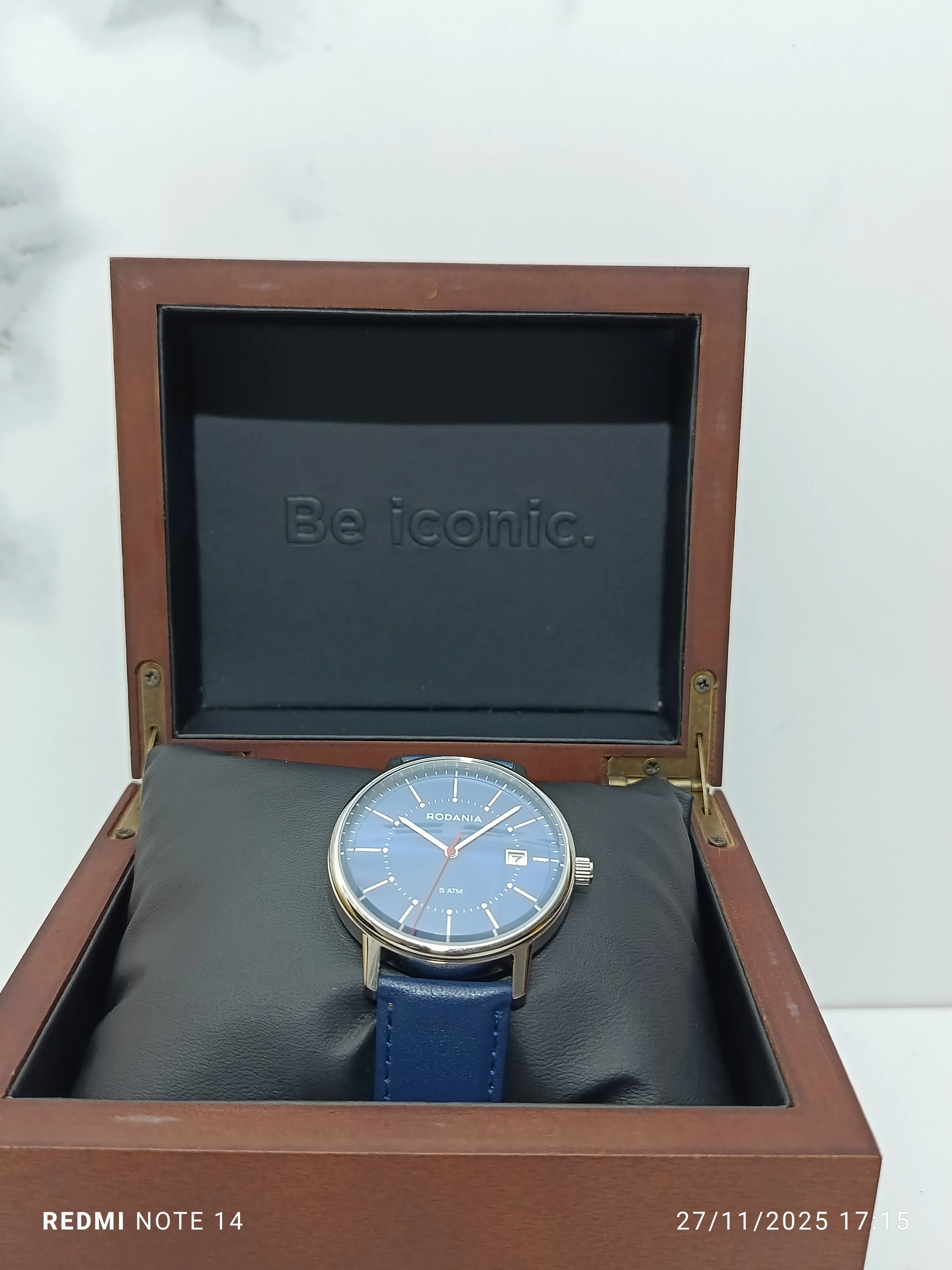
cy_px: 635
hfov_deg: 46.8
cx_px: 476
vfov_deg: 60.0
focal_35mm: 30
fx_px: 1100
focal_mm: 5.24
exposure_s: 1/100
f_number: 1.7
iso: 390
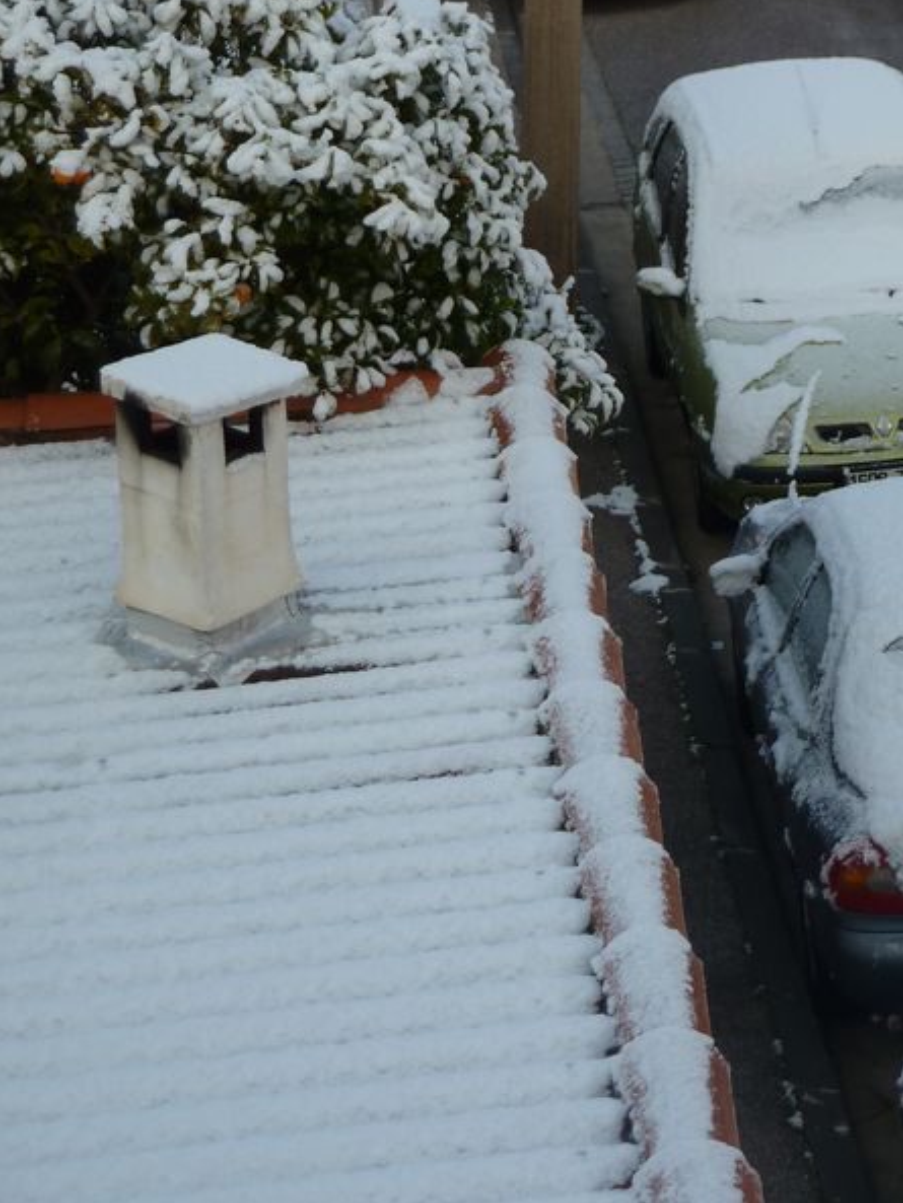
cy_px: 598
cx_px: 775
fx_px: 3894
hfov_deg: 13.1
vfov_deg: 17.6
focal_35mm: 112
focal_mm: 13.7
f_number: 4.2
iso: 80
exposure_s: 1/125
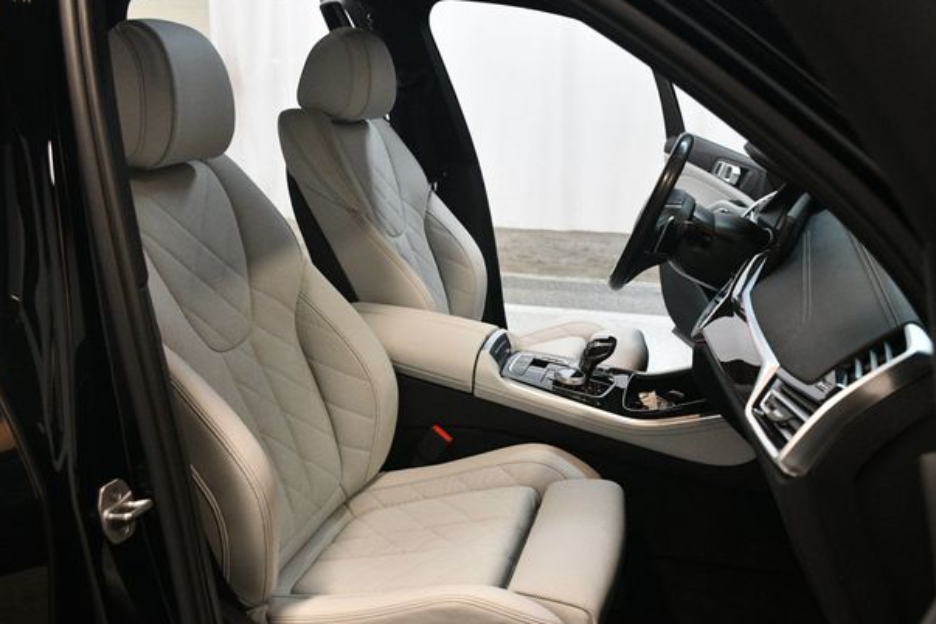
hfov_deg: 54.4
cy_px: 323
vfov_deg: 37.8
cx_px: 483
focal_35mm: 35
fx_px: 910
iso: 2800
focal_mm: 22
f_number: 3.5
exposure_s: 1/125
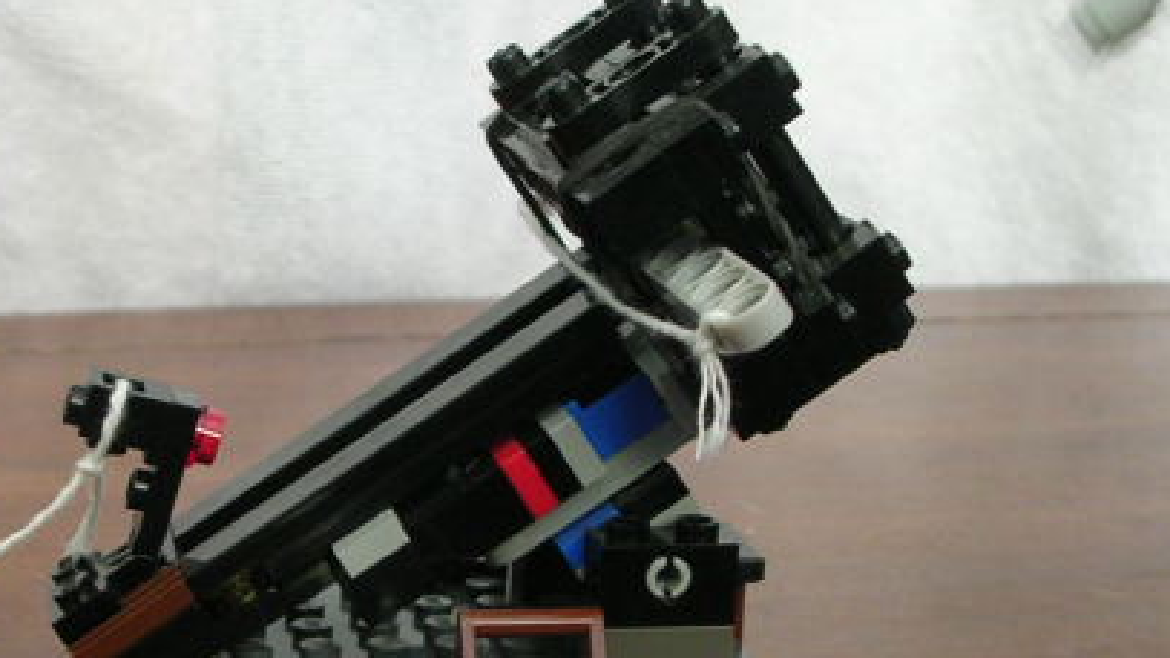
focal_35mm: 84
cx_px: 420
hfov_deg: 25.2
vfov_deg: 14.4
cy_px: 431
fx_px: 2606
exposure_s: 1/2.8
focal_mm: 7.5
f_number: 3.1
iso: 200
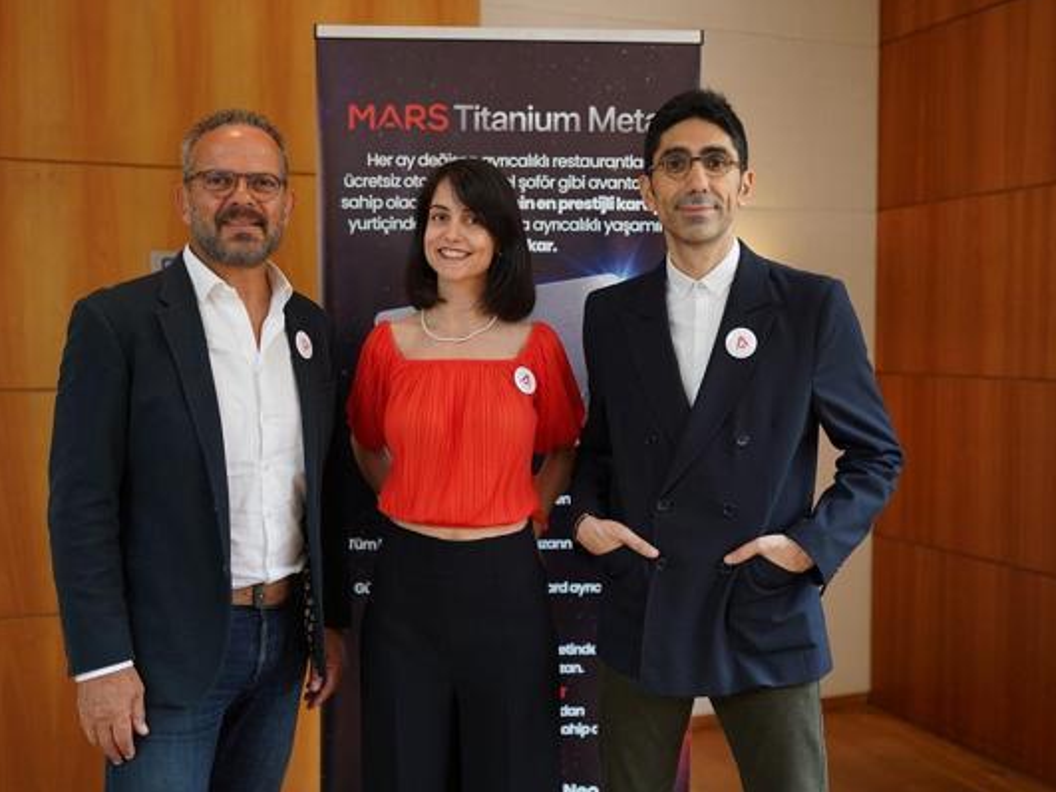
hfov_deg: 47.9
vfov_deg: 36.8
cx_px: 508
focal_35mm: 39
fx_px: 1189
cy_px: 390
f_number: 1.6
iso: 100
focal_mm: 35
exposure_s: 1/160
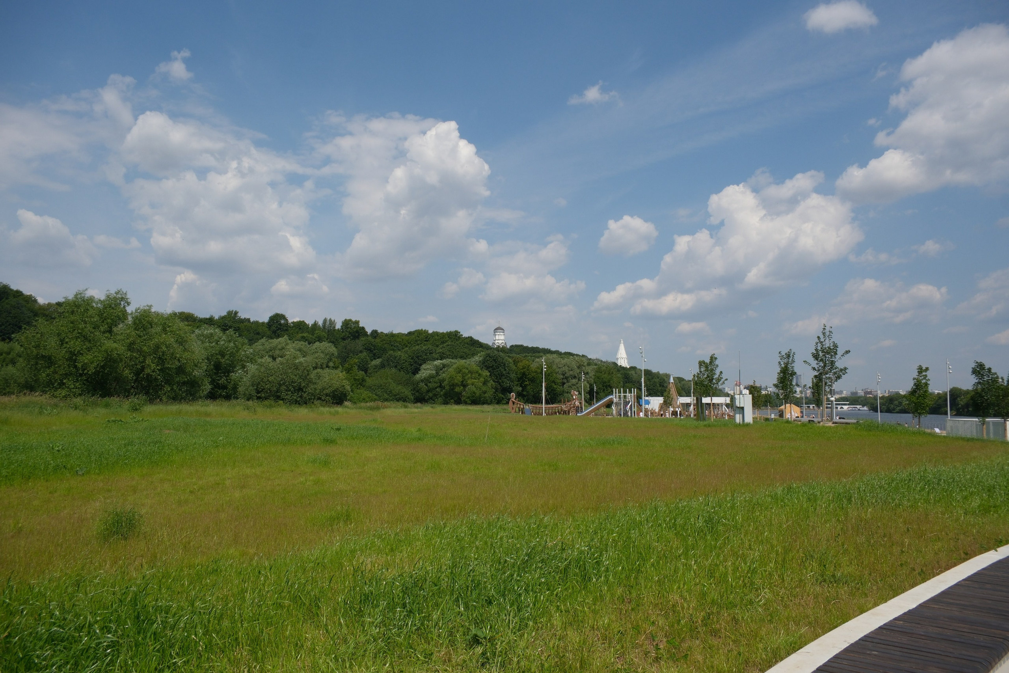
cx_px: 504
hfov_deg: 67.4
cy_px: 336
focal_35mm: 27
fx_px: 757
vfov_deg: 47.9
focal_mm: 18
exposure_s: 1/750
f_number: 10
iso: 320
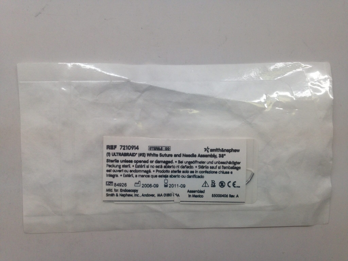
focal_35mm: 33
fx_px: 332
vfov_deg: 42.9
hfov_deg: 55.4
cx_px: 174
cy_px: 130
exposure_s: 1/120
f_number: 2.4
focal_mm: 4.12
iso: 80
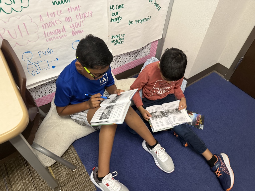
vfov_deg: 56.8
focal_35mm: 24
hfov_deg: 71.6
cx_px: 128
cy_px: 96
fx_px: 177
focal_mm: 6.76
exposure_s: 1/60
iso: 500
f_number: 1.78
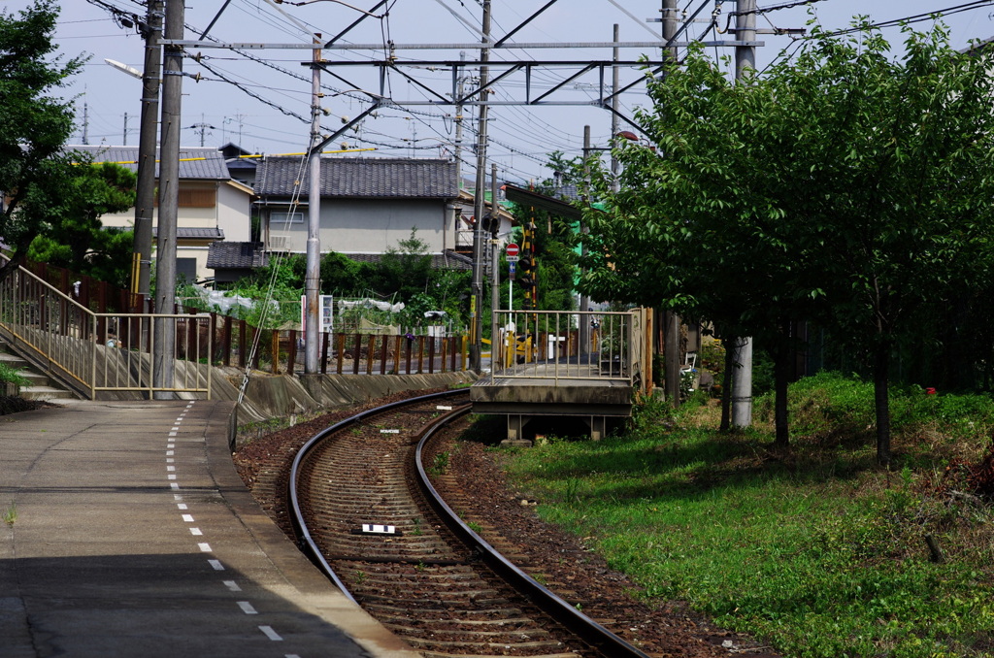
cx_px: 497
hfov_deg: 19.5
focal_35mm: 105
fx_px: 2893
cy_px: 329
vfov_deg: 13.0
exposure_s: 1/1000
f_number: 4
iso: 100
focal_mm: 70
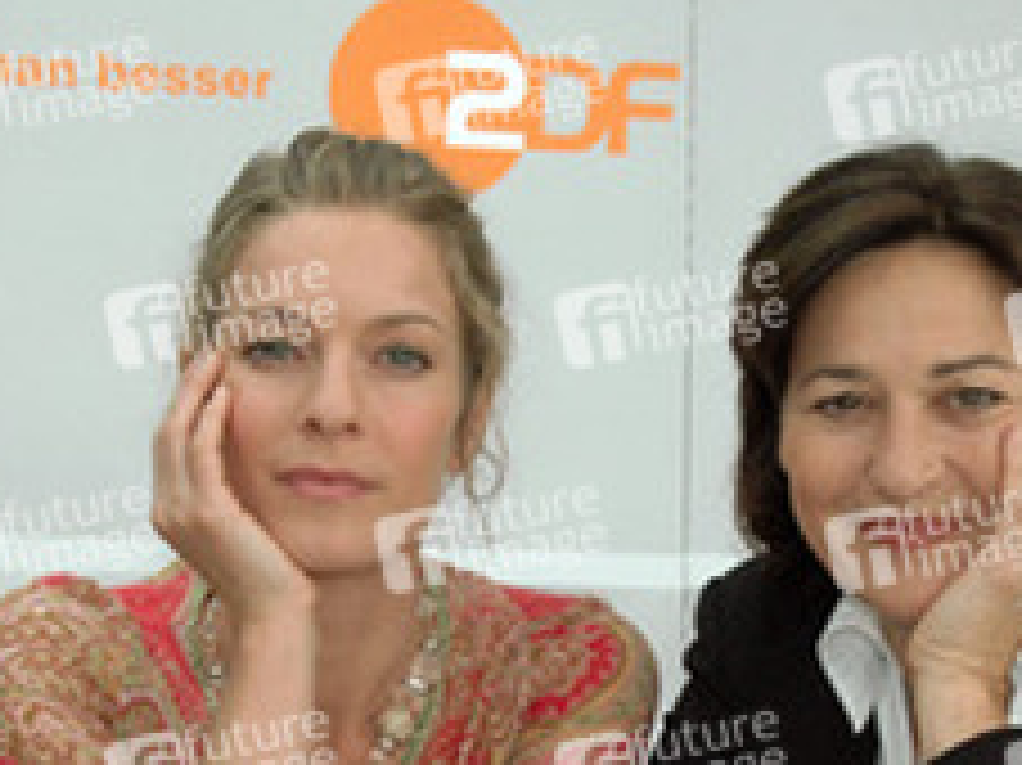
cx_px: 552
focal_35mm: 149
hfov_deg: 13.3
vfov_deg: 9.9
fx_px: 4397
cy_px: 652
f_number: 11
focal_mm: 52
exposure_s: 1/125
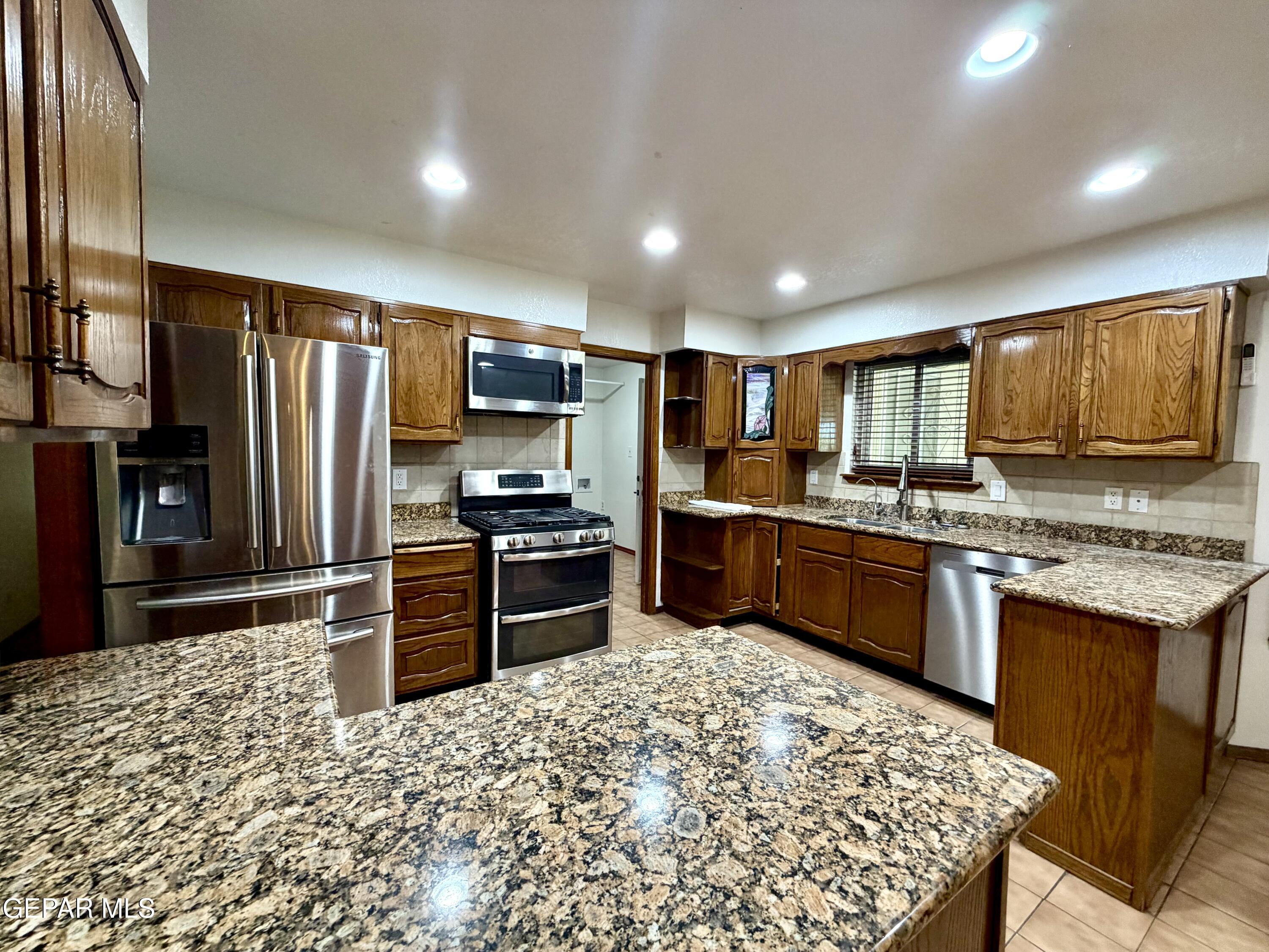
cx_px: 634
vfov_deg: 85.7
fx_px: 513
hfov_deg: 102.1
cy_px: 476
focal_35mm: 14
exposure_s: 1/120
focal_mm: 2.22
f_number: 2.2
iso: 320
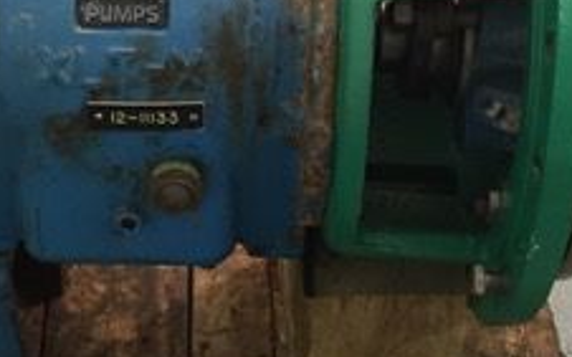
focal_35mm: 87
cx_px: 223
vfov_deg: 15.0
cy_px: 147
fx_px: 1356
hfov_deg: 23.8
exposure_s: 1/30
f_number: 2.2
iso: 125
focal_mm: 4.15
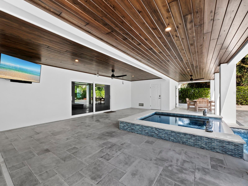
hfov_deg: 102.1
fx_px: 100
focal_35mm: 14
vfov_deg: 85.7
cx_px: 124
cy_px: 93
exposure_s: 1/15
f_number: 11
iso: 400
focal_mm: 7
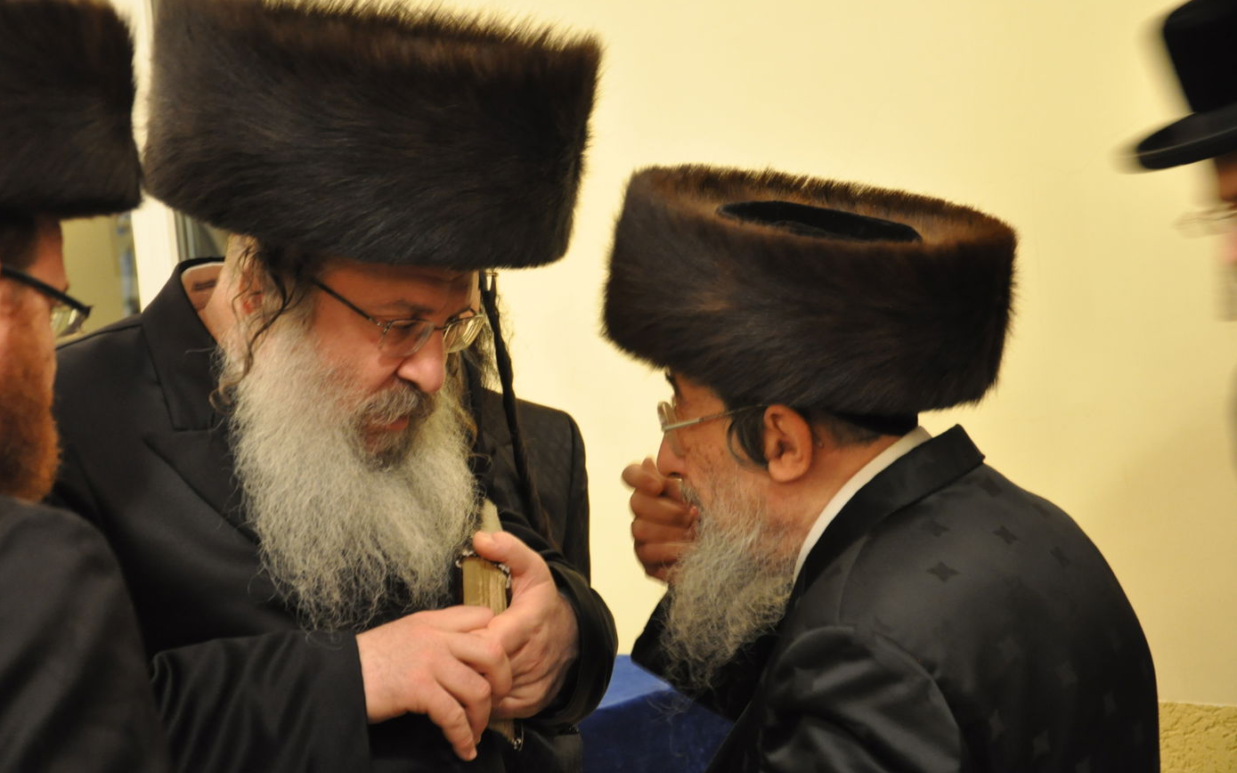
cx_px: 615
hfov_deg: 25.8
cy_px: 360
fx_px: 2697
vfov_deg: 16.3
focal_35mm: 80
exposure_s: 1/10
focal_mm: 52
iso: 1250
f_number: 5
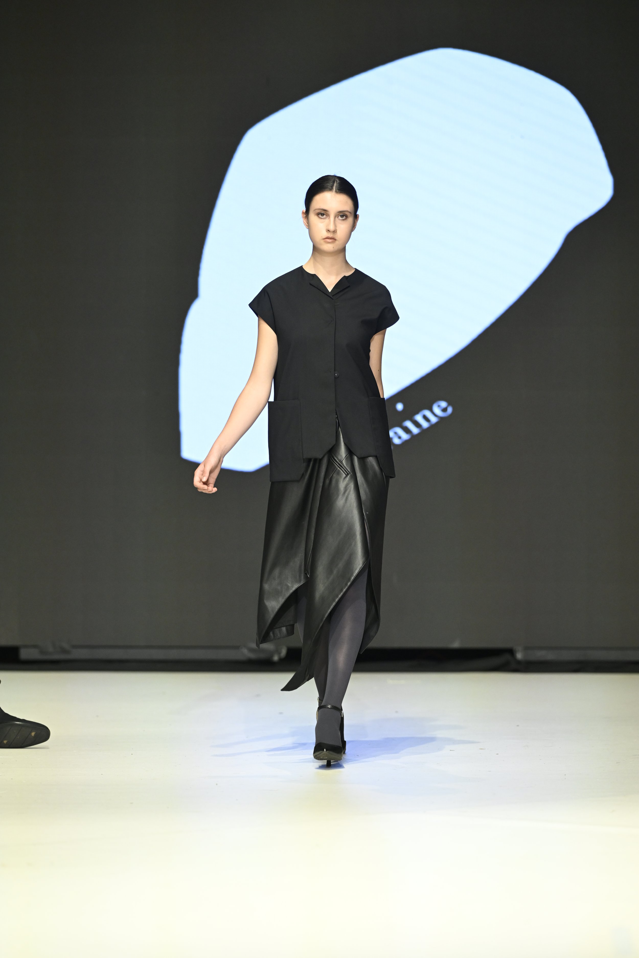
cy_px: 479
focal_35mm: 210
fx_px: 5591
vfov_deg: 9.8
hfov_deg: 6.5
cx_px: 320
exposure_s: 1/320
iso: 2000
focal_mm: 210
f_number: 3.5
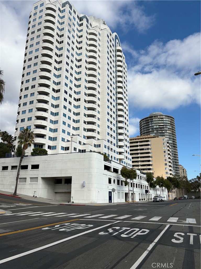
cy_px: 134
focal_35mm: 26
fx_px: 201
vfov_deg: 67.3
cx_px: 100
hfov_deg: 53.1
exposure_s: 1/4608
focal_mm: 5.96
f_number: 1.6
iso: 50
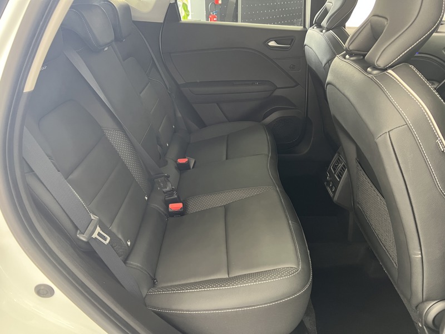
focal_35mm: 26
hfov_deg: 67.3
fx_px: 334
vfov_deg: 53.1
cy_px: 167
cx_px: 222
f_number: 1.5
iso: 400
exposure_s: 1/50
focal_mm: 5.7
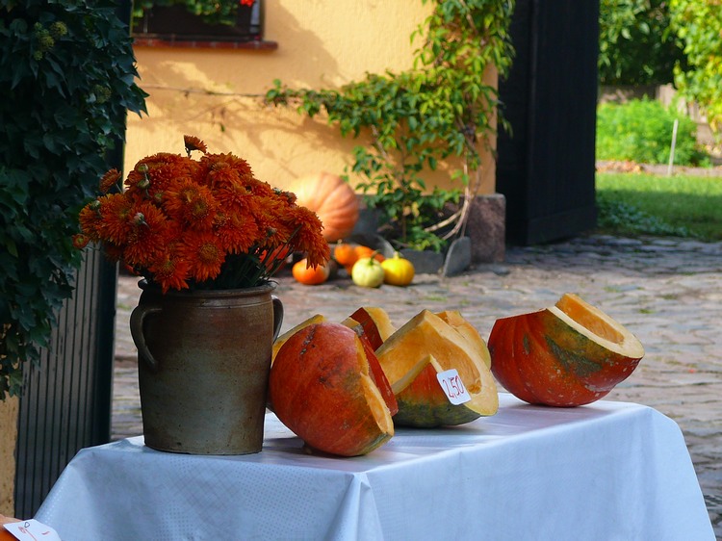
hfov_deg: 8.5
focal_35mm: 232
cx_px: 361
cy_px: 270
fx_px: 4837
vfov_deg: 6.4
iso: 100
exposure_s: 1/100
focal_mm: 34.4
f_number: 3.6
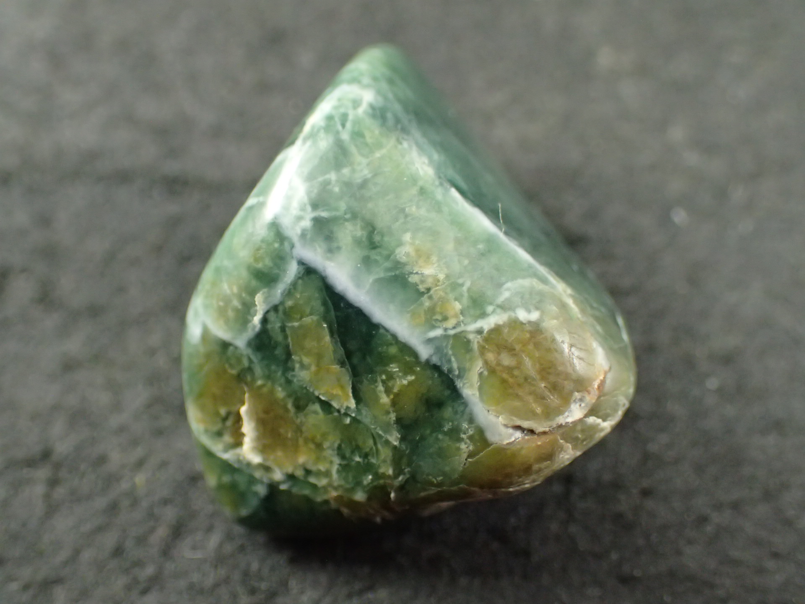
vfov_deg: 27.5
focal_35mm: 53
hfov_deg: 36.2
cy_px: 302
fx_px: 1233
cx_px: 402
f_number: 3.4
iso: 800
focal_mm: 9.61
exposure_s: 1/200
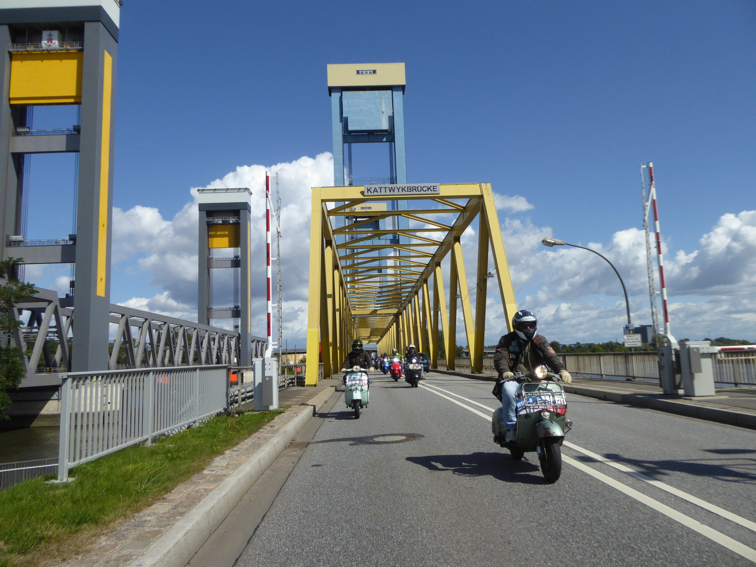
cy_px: 284
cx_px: 378
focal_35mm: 27
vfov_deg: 51.4
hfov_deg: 65.3
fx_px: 590
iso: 100
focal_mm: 4.7
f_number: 3.4
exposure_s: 1/1600
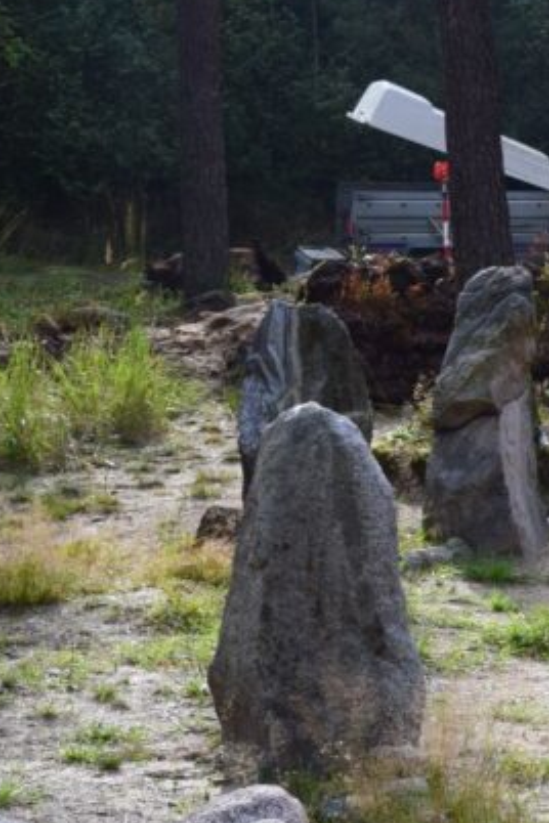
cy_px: 376
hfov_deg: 8.7
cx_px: 918
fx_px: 3500
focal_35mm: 153
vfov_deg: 13.4
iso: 400
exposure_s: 1/200
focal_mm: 40
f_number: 10
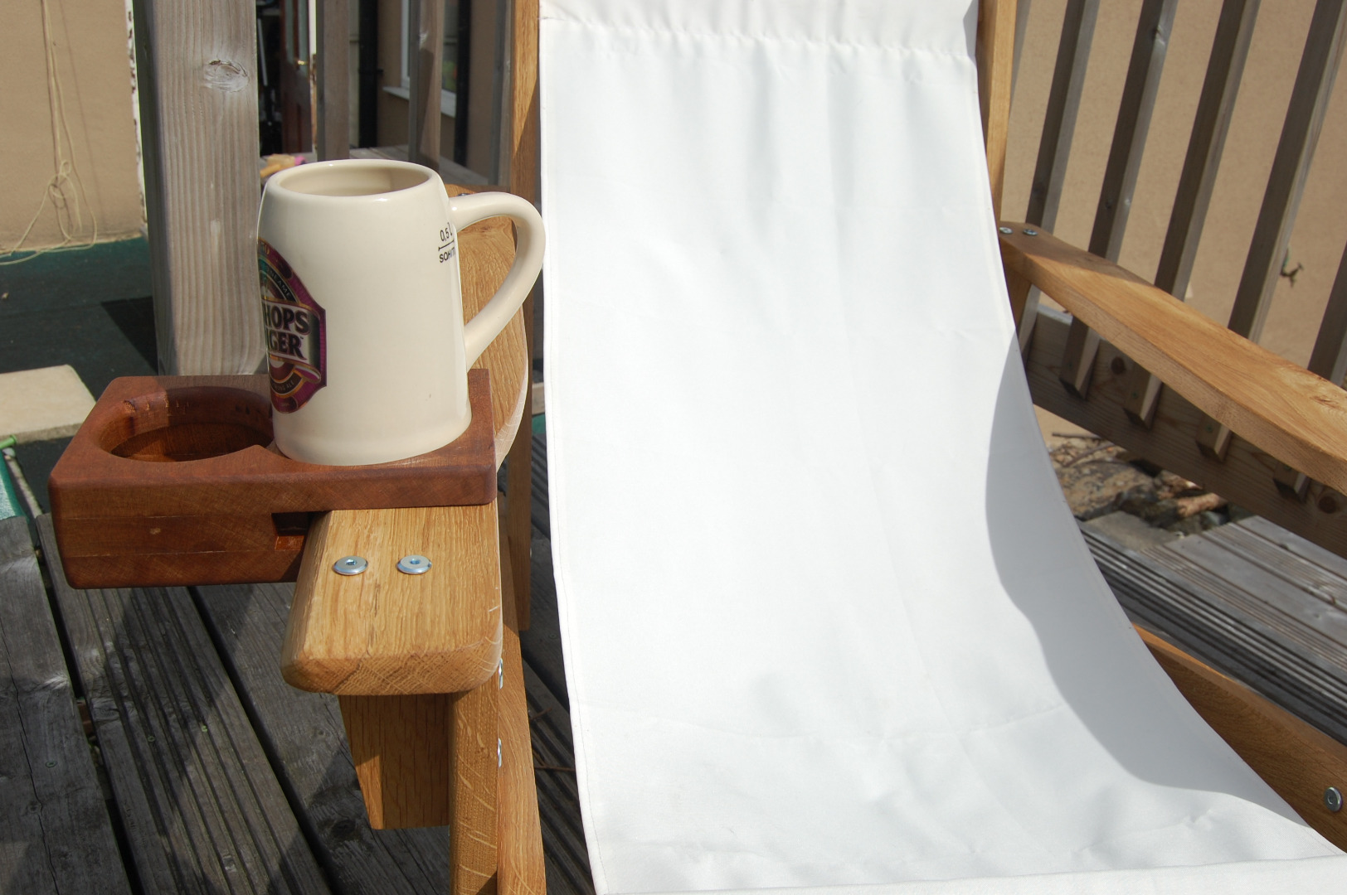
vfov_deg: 39.9
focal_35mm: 33
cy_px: 448
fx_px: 1234
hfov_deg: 57.3
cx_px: 674
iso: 200
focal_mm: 22
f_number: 11
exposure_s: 1/500
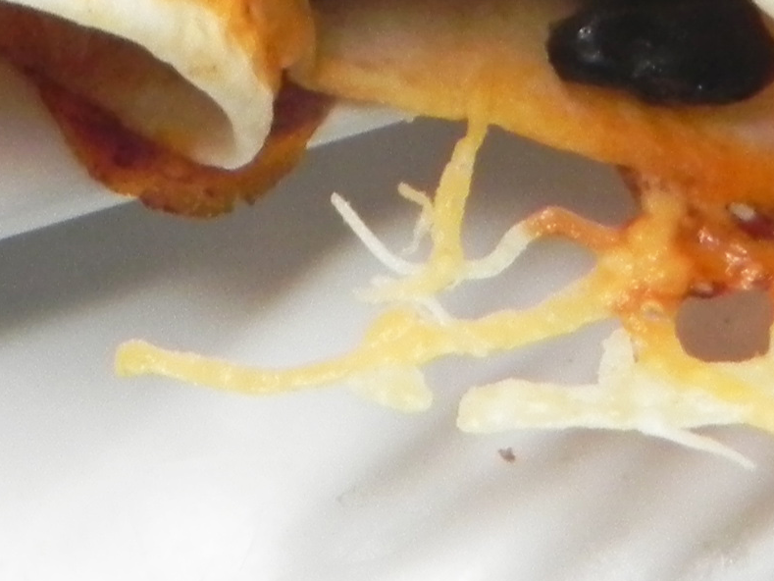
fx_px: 2997
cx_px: -647
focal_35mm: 134
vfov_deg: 10.2
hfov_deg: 13.2
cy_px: -607
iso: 334
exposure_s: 1/31.2
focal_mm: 5.2
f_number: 4.5
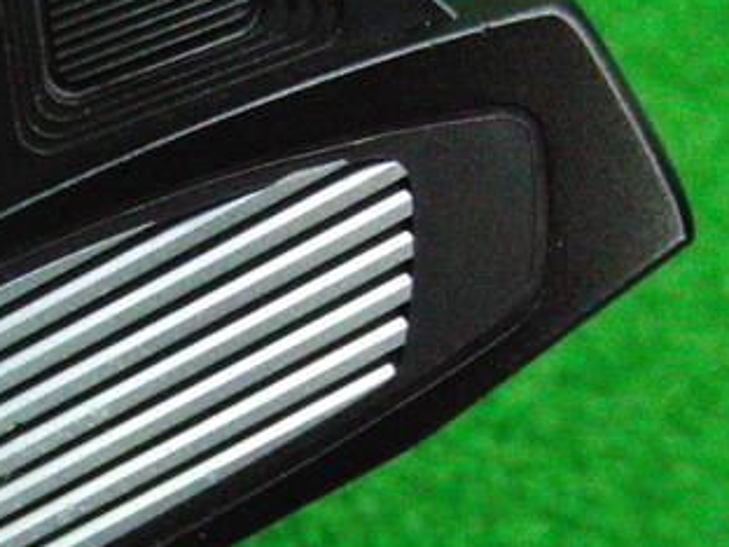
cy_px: 383
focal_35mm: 76
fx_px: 1601
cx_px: 26
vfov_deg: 19.3
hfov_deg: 24.6
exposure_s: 1/200
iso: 3200
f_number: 3.6
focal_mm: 6.42
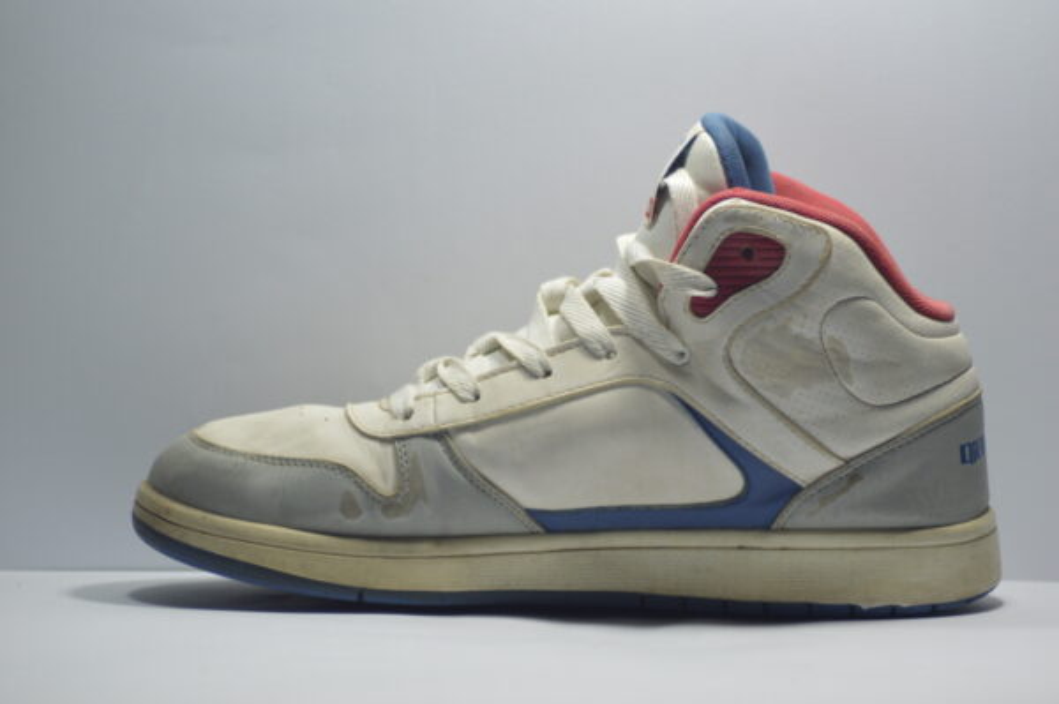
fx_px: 5952
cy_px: 352
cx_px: 530
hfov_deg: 10.2
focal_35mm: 202
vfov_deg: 6.8
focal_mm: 135
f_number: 4.2
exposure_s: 1/125
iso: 400
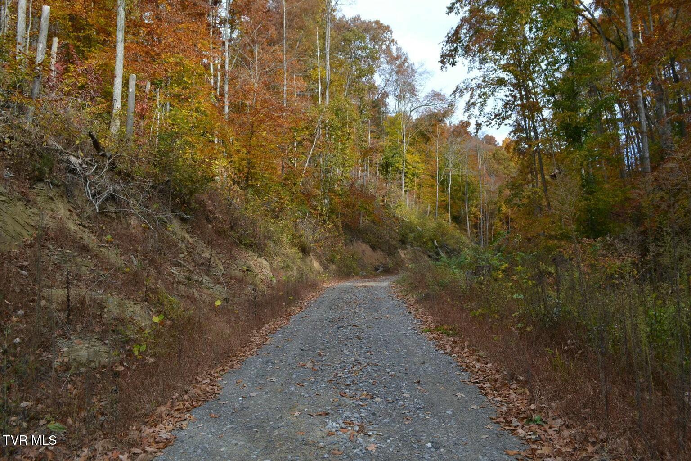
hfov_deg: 67.4
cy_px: 230
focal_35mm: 27
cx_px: 346
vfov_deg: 47.9
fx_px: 518
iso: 100
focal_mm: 18
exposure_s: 1/125
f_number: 5.6
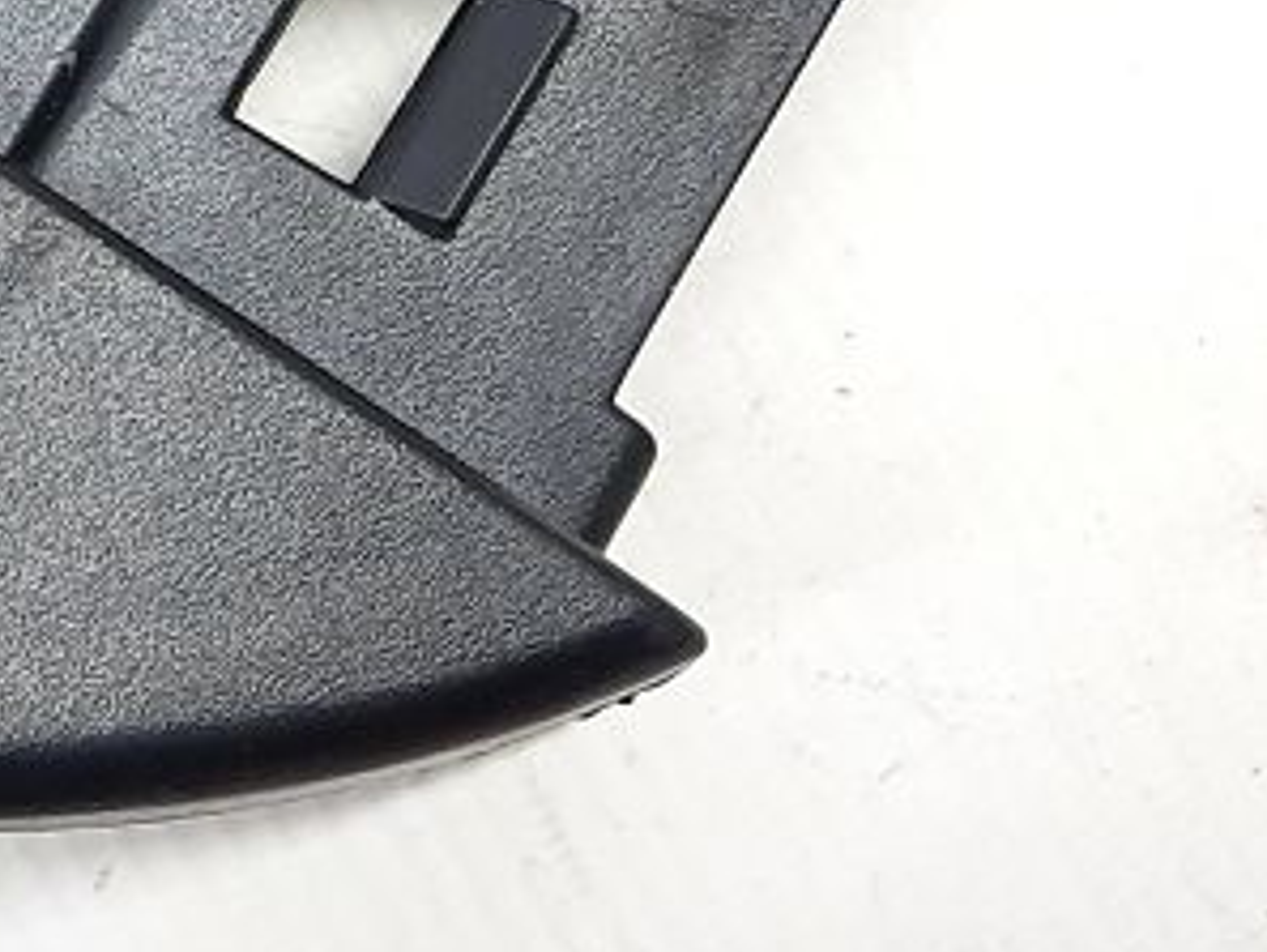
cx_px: -896
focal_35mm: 101
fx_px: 3698
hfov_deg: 16.7
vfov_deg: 14.3
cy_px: -111
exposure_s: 1/50
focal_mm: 4.6
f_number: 2
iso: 160
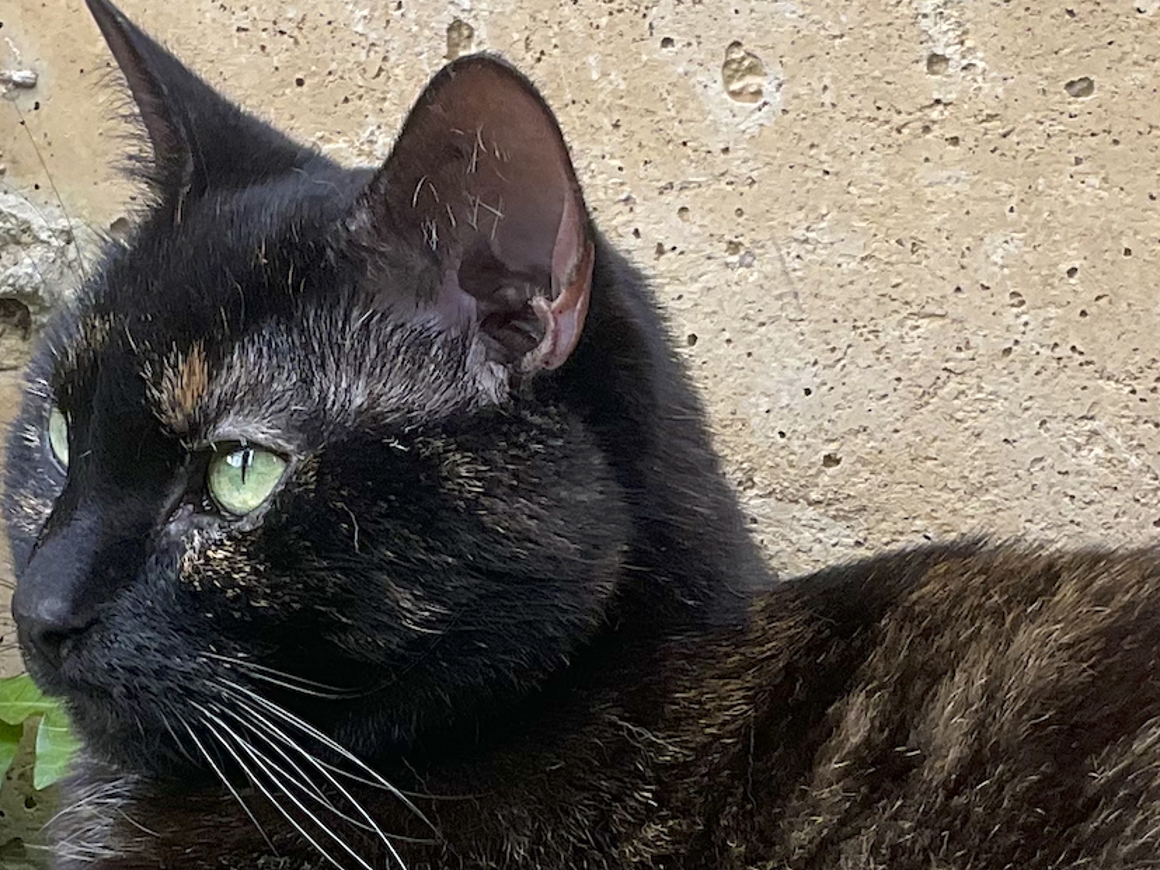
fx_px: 3552
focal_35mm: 106
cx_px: 595
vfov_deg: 13.9
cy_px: 660
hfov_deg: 18.5
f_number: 1.8
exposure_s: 1/122
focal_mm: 3
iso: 32
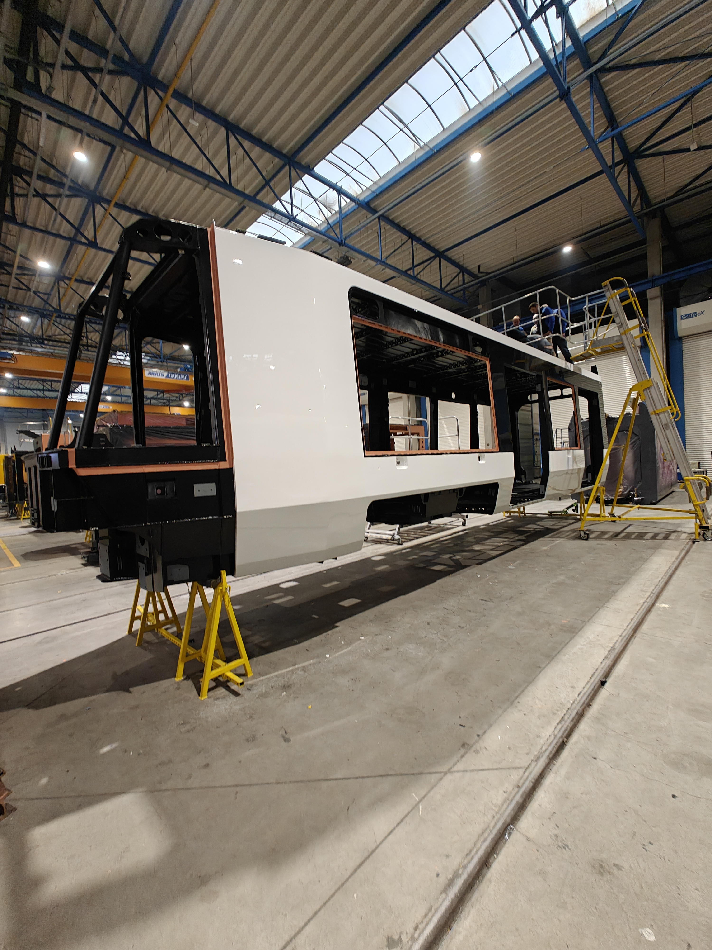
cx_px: 356
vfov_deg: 102.1
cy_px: 475
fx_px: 384
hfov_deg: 85.7
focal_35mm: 14
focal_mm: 2.62
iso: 200
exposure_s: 1/33
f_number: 2.2
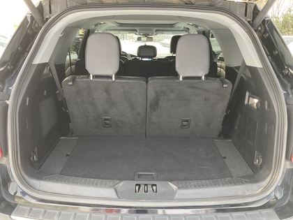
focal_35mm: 28
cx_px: 146
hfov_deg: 63.4
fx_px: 237
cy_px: 110
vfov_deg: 49.7
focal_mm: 3.99
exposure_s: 1/60
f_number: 1.8
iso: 125
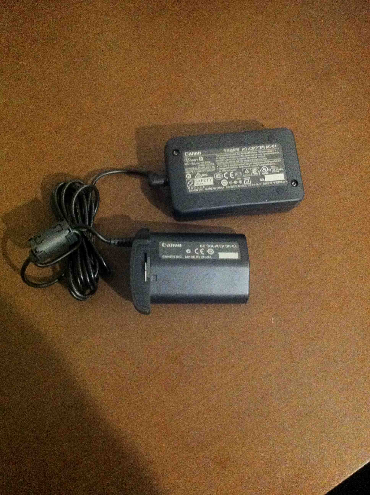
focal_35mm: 35
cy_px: 248
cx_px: 185
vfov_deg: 52.7
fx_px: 500
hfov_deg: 40.6
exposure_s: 1/15
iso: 1000
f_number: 2.8
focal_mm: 3.85
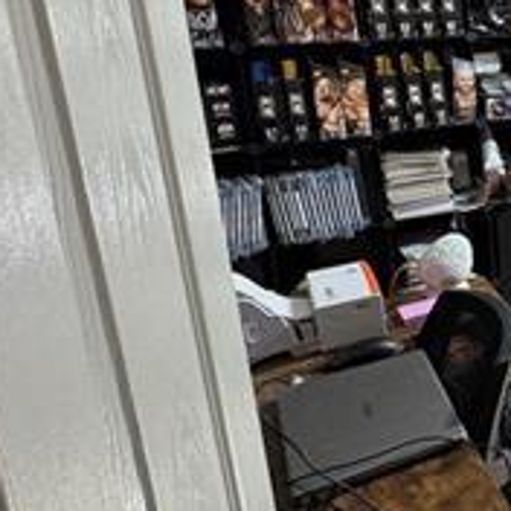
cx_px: 915
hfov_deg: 22.4
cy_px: 128
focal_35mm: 45
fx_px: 752
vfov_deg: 36.7
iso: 160
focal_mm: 2.22
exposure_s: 1/99
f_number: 2.2
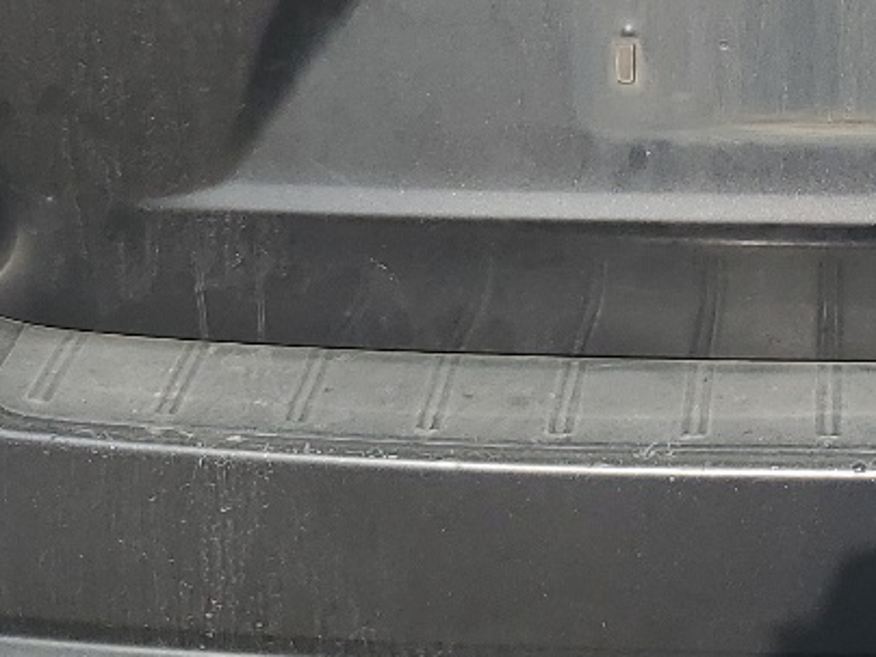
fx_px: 2607
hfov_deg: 18.7
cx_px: 809
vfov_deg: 13.9
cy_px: -176
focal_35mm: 103
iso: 50
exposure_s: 1/5000
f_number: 1.5
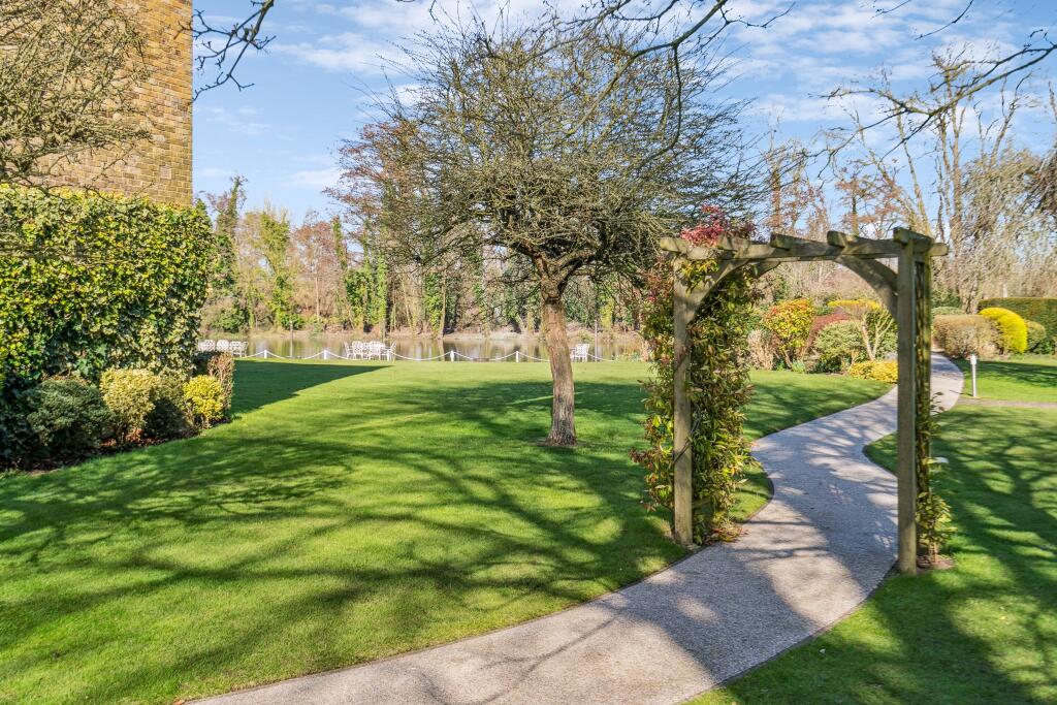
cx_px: 528
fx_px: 1028
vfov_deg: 37.9
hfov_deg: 54.4
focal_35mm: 35
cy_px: 352
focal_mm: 35
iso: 320
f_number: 6.3
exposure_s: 1/400
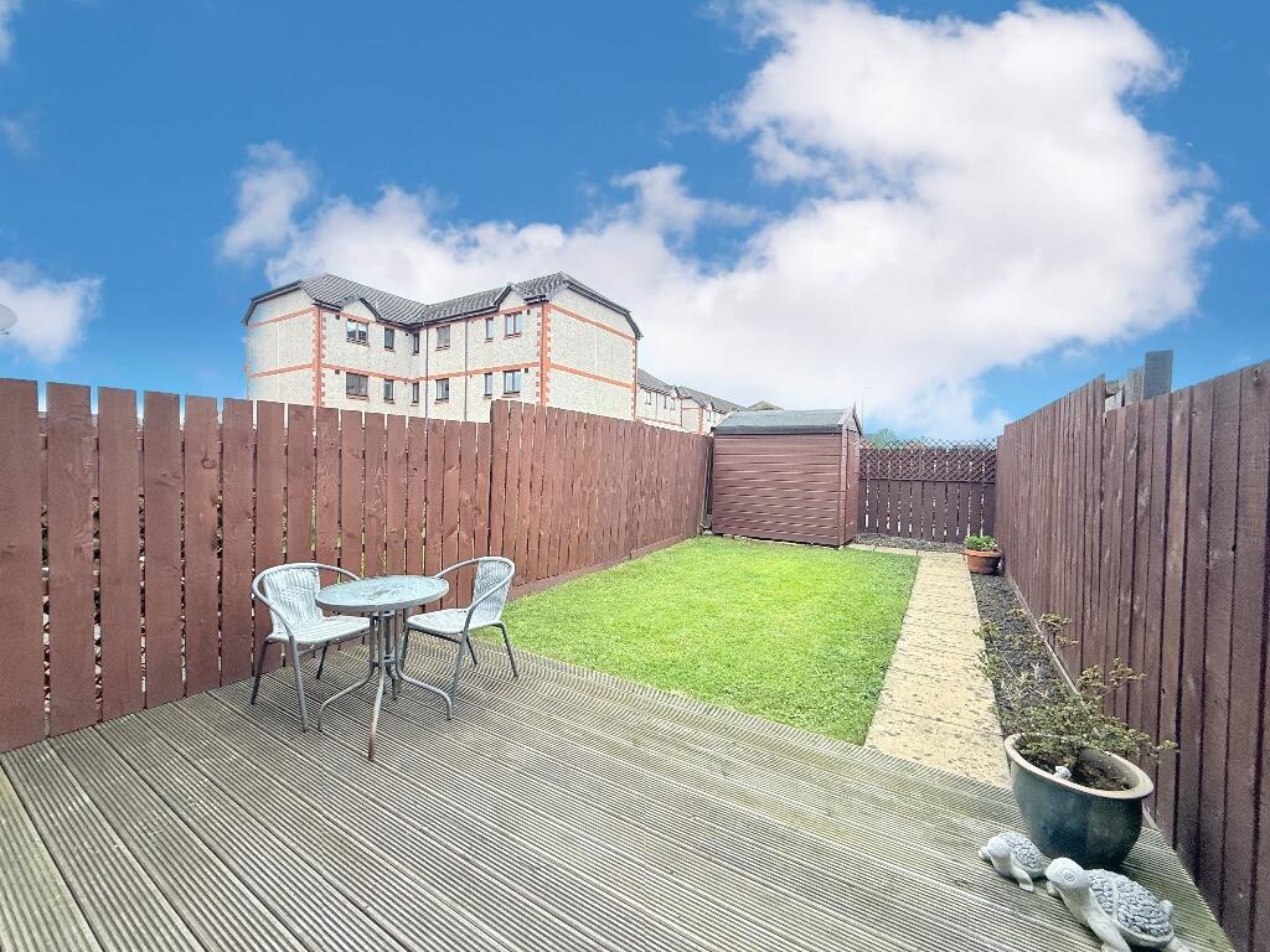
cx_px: 635
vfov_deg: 85.7
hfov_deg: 102.1
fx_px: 514
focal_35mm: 14
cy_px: 476
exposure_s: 1/99
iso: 64
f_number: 2.2
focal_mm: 2.22
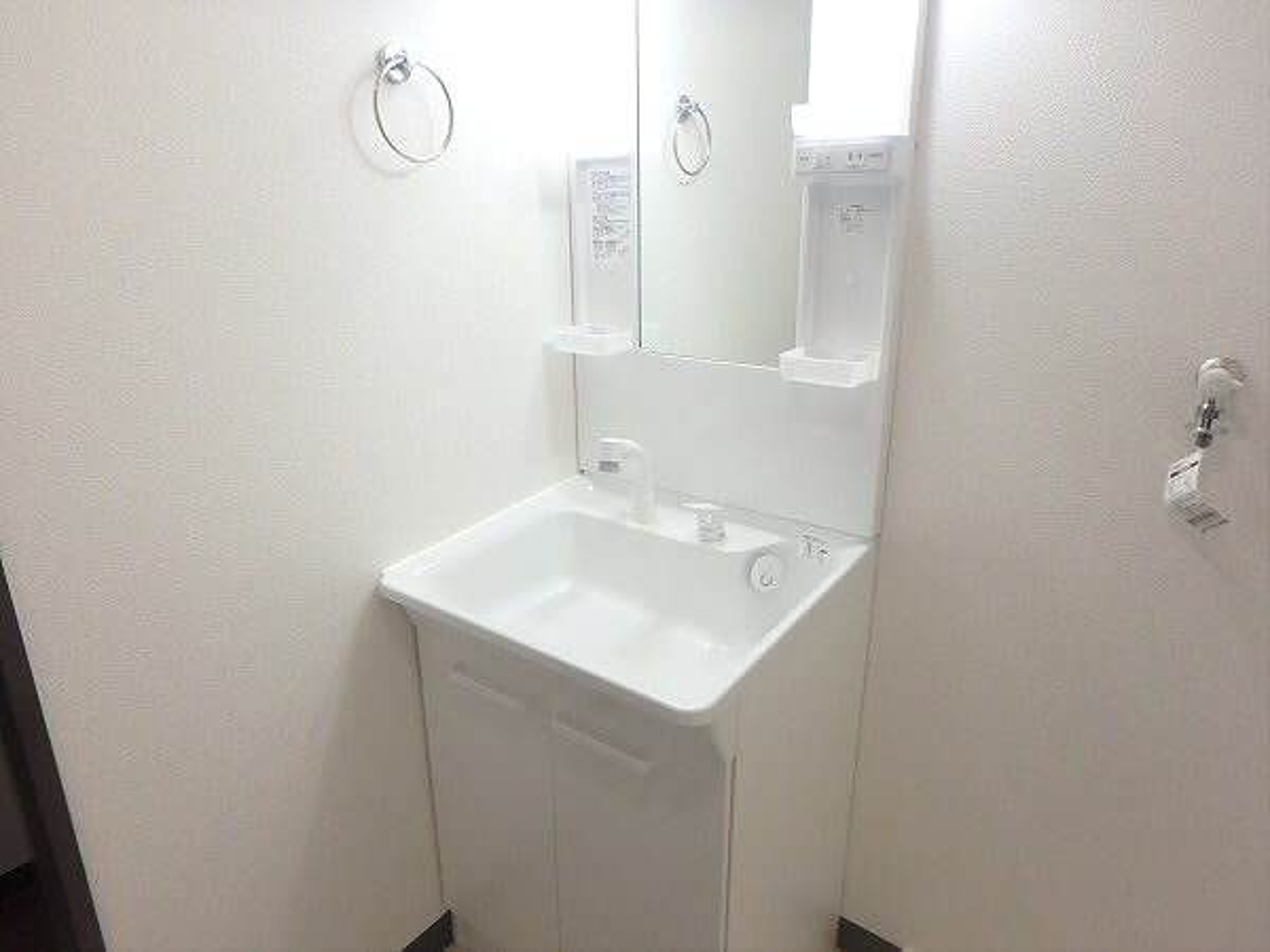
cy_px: 476
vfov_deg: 63.4
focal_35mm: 21
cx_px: 635
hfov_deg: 79.0
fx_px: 770
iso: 800
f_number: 3.5
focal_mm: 3.7
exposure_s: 1/125
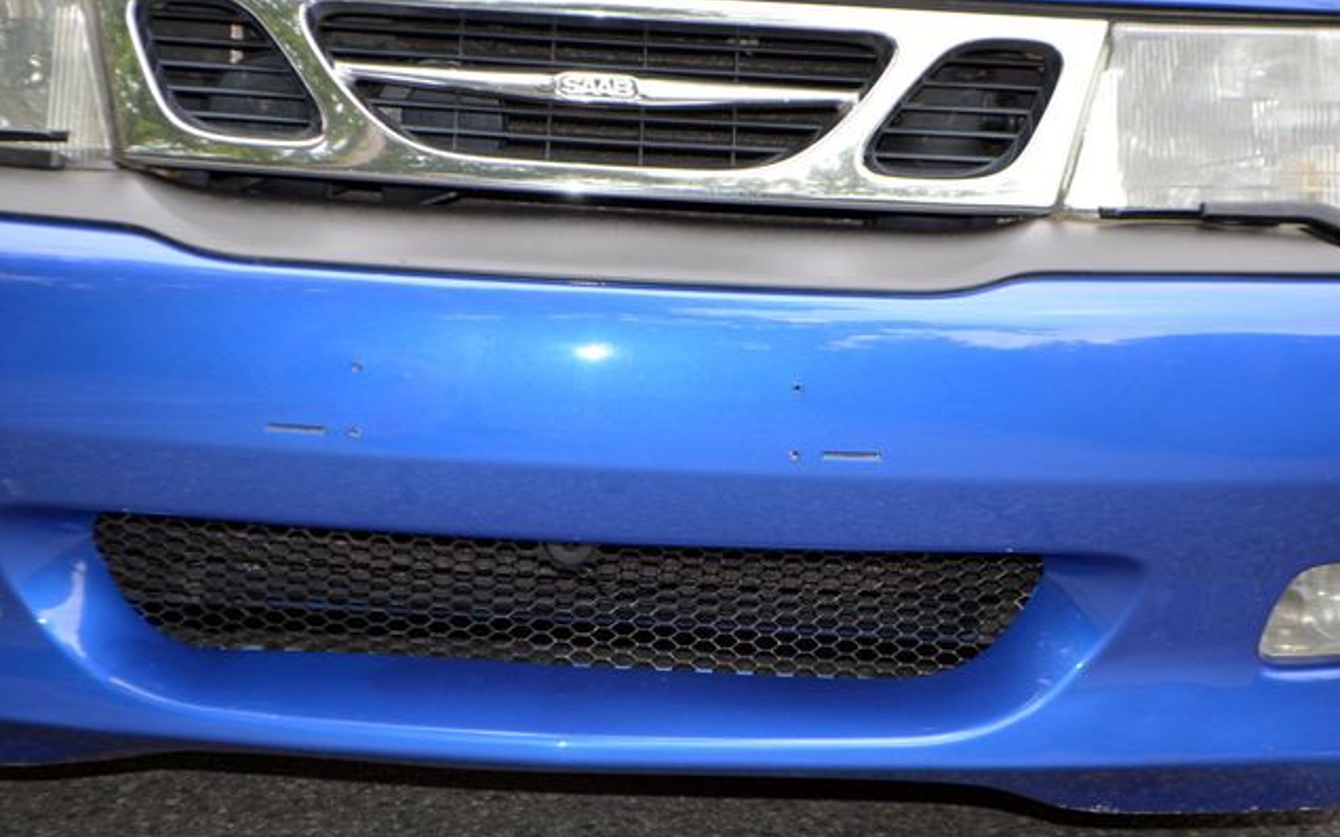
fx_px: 3085
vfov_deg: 15.4
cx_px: 672
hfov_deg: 24.5
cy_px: 415
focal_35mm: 85
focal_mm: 55
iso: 200
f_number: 5.6
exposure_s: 1/160
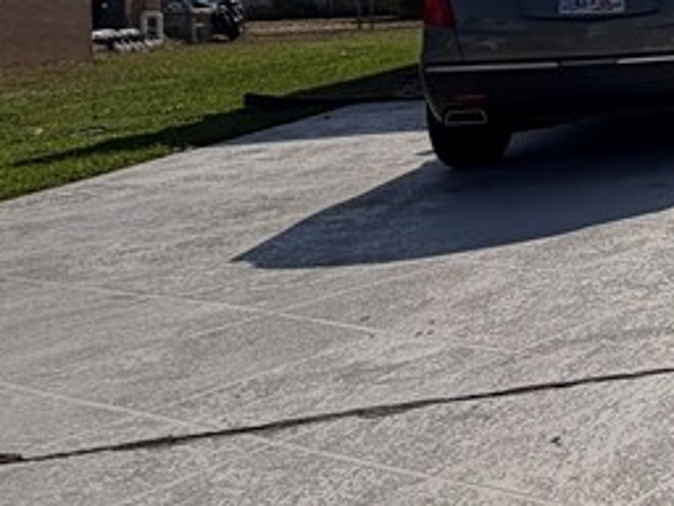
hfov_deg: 19.6
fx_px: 1090
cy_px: -45
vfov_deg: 24.4
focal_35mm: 56
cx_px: 1330
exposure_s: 1/2320
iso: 20
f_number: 2.2
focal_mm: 2.22
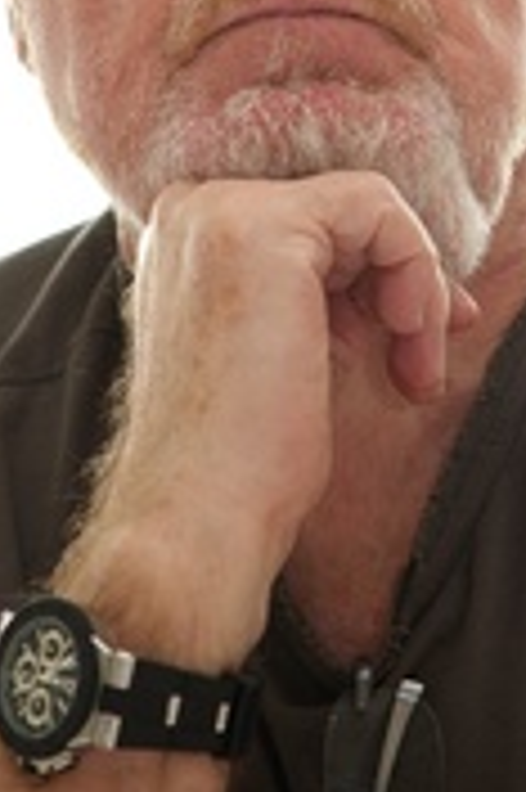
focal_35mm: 454
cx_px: 288
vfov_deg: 4.5
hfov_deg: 3.0
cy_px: 90
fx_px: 9969
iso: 500
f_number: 6.3
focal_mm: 200
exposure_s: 1/60
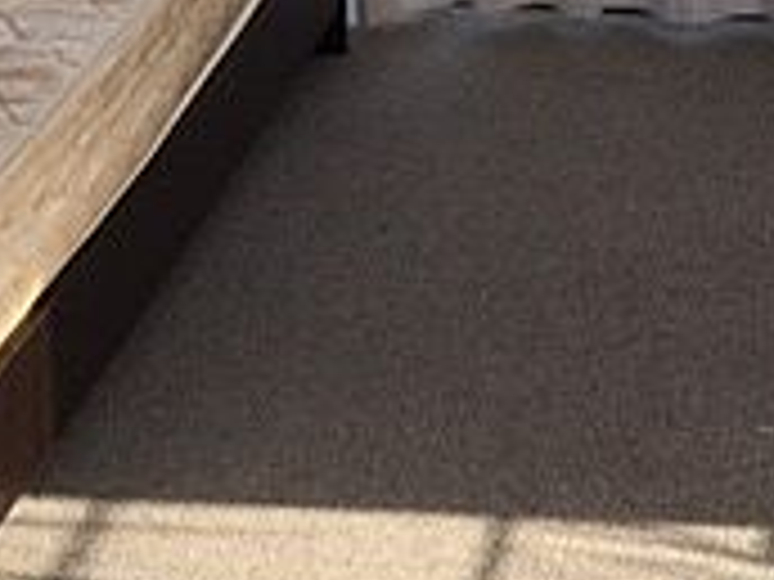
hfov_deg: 18.2
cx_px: 387
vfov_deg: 12.6
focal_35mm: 108
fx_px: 2415
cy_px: -436
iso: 25
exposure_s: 1/301
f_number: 2.2
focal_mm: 4.15
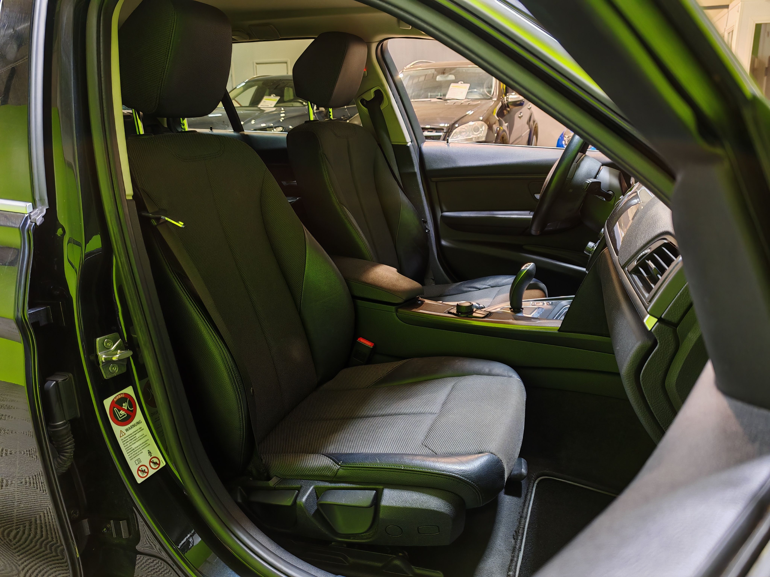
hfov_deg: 65.3
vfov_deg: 51.4
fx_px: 601
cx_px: 385
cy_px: 288
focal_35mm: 27
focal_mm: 6.83
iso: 80
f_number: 1.4
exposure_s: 1/33
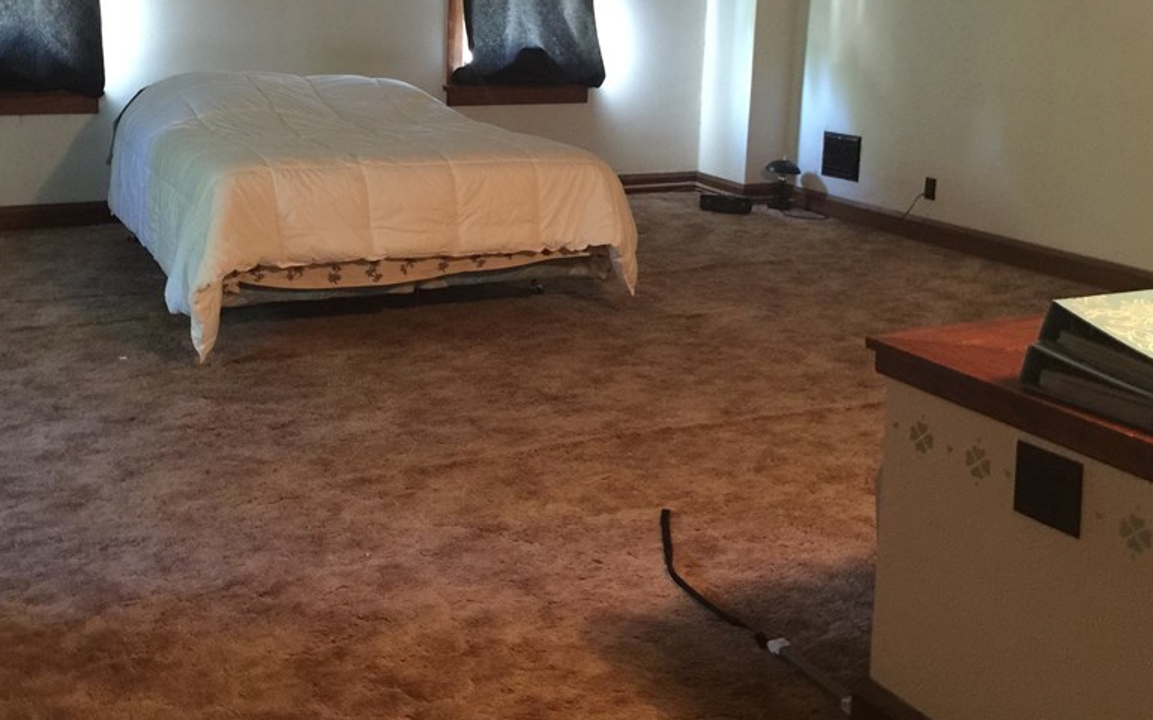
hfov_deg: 48.0
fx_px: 1288
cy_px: 178
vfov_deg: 30.7
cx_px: 480
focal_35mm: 41
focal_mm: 4.15
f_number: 2.2
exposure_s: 1/4
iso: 125
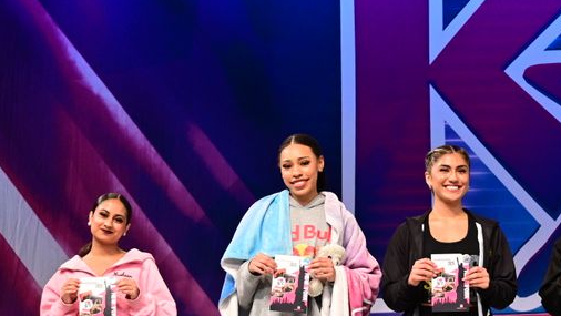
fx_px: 2173
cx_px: 528
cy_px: 72
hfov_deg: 14.5
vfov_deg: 8.3
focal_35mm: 146
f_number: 3.2
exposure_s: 1/800
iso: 2500
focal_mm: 47
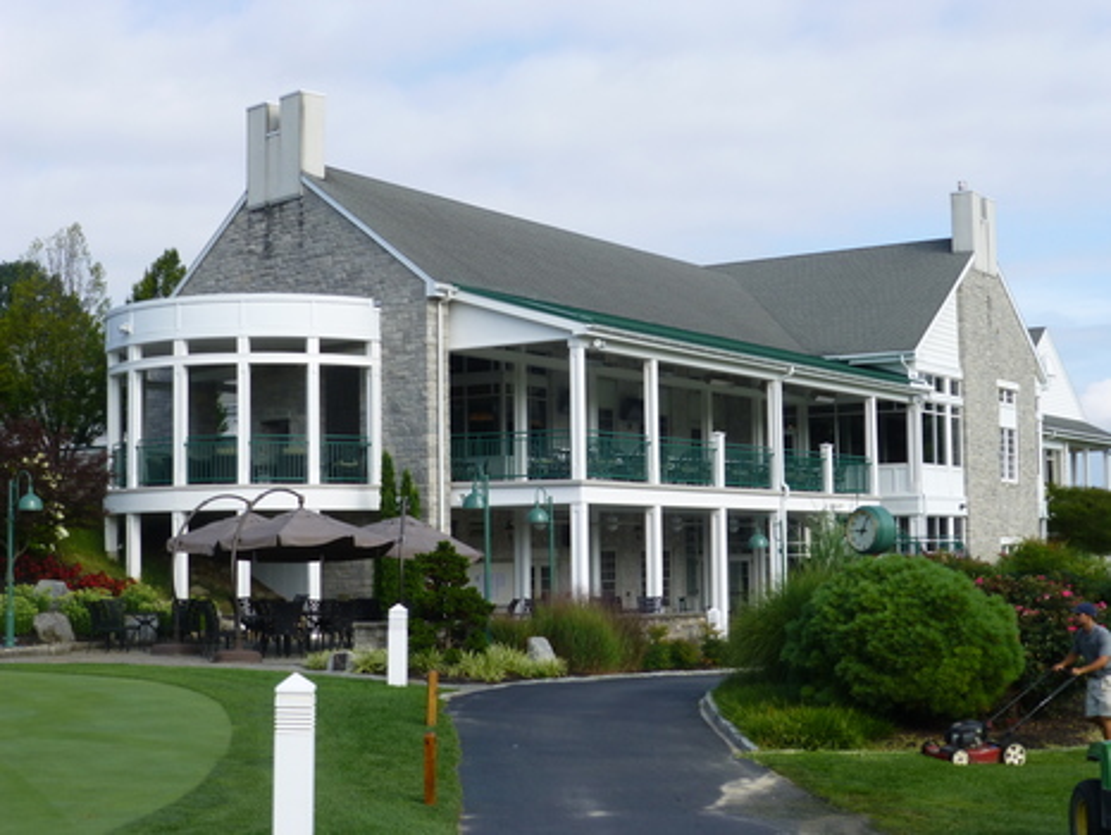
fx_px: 1734
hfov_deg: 35.5
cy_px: 418
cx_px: 556
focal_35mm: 54
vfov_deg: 27.1
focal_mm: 9.7
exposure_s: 1/500
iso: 100
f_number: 4.6
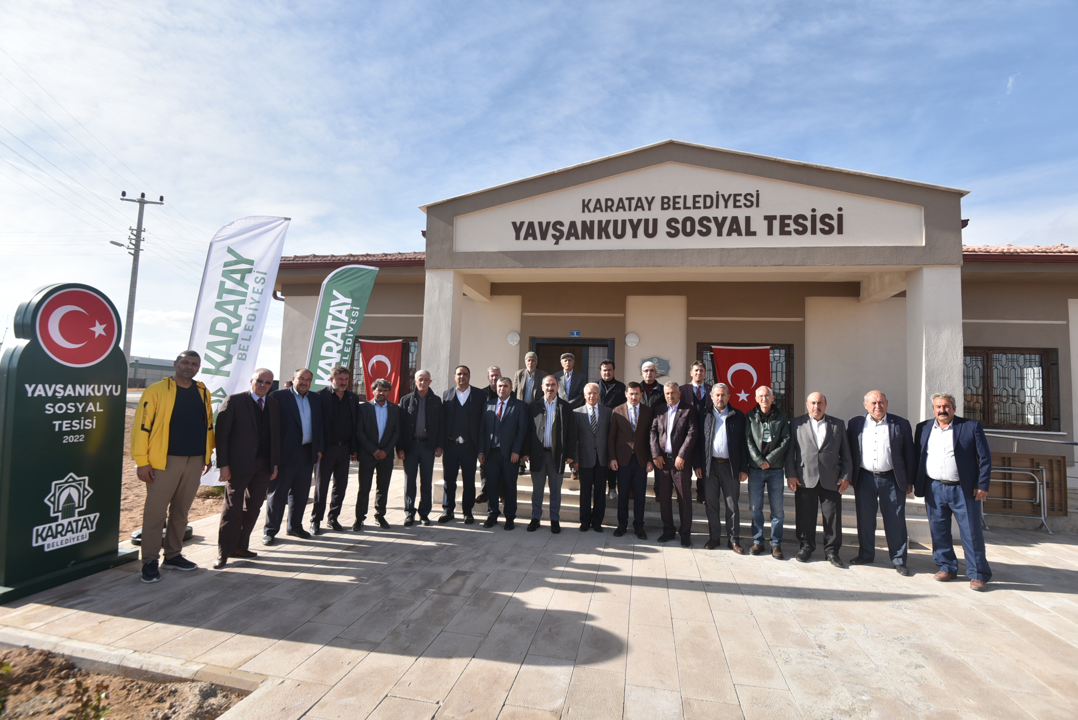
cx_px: 539
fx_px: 509
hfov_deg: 93.3
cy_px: 360
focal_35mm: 17
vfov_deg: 70.5
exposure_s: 1/320
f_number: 5.6
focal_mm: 17
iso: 100
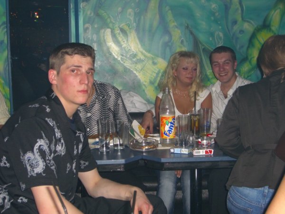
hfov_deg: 33.8
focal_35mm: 57
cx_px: 142
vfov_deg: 25.7
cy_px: 107
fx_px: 469
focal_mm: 11.8
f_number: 3.6
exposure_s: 1/60
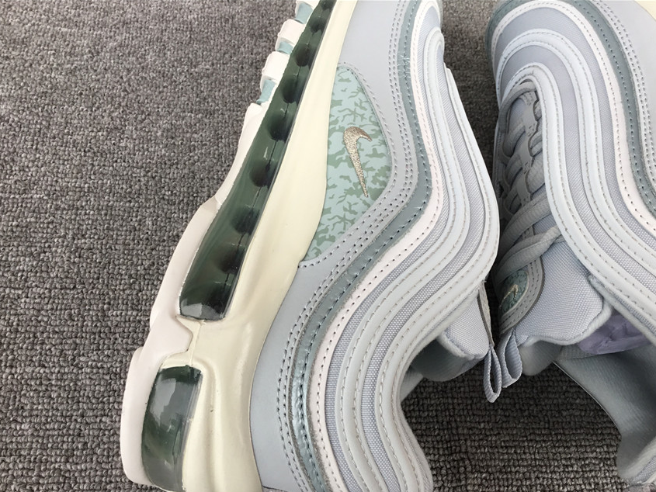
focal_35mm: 33
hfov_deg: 55.3
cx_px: 338
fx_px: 625
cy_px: 261
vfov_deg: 42.9
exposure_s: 1/100
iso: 32
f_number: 2.4
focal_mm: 3.3
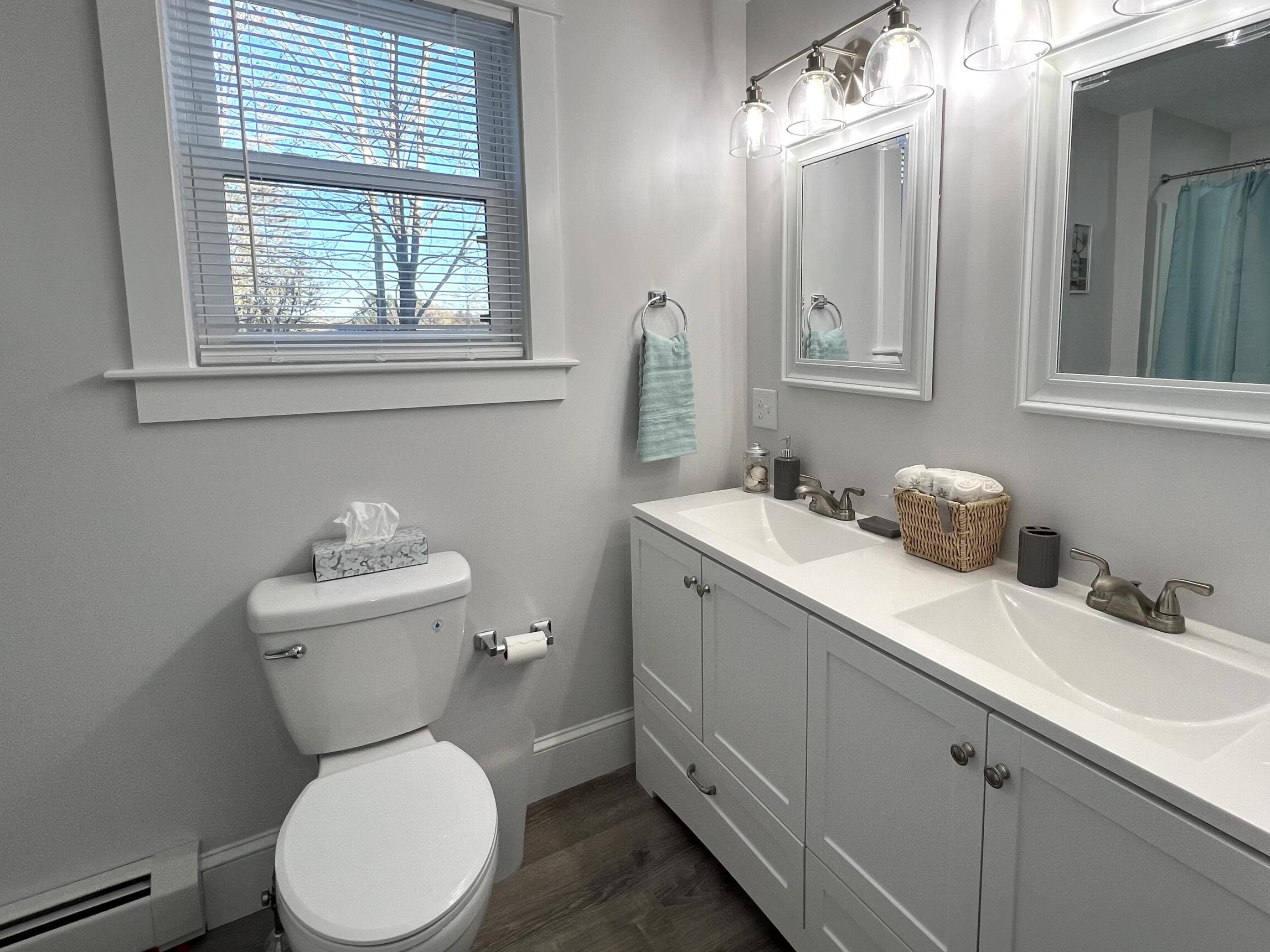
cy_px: 406
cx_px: 714
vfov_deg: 74.3
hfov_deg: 90.6
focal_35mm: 17
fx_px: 624
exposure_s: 1/149
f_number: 1.8
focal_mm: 1.57
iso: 32
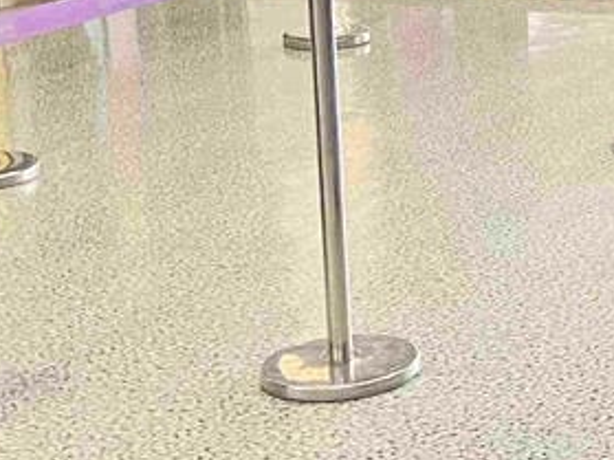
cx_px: 863
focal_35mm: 112
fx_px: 1986
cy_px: -92
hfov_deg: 16.3
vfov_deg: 12.9
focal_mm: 5.7
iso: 200
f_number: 1.5
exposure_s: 1/60
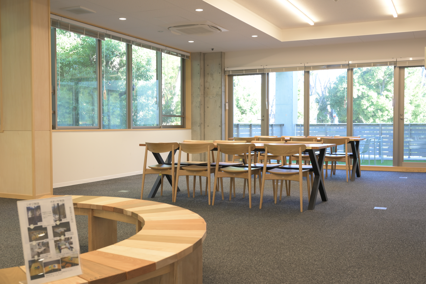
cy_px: 142
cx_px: 213
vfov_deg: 33.4
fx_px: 473
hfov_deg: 48.5
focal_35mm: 40
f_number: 7.1
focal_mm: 40
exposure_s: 1/20
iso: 500
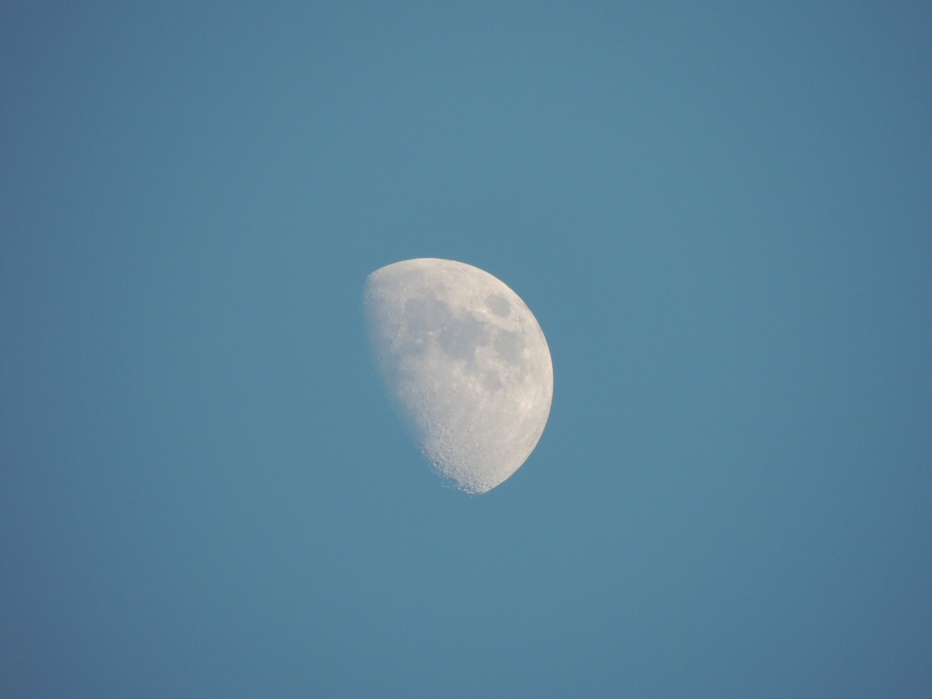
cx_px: 466
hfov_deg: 2.0
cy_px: 350
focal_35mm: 1000
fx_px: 26924
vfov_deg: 1.5
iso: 400
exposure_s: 1/500
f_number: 5.9
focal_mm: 180
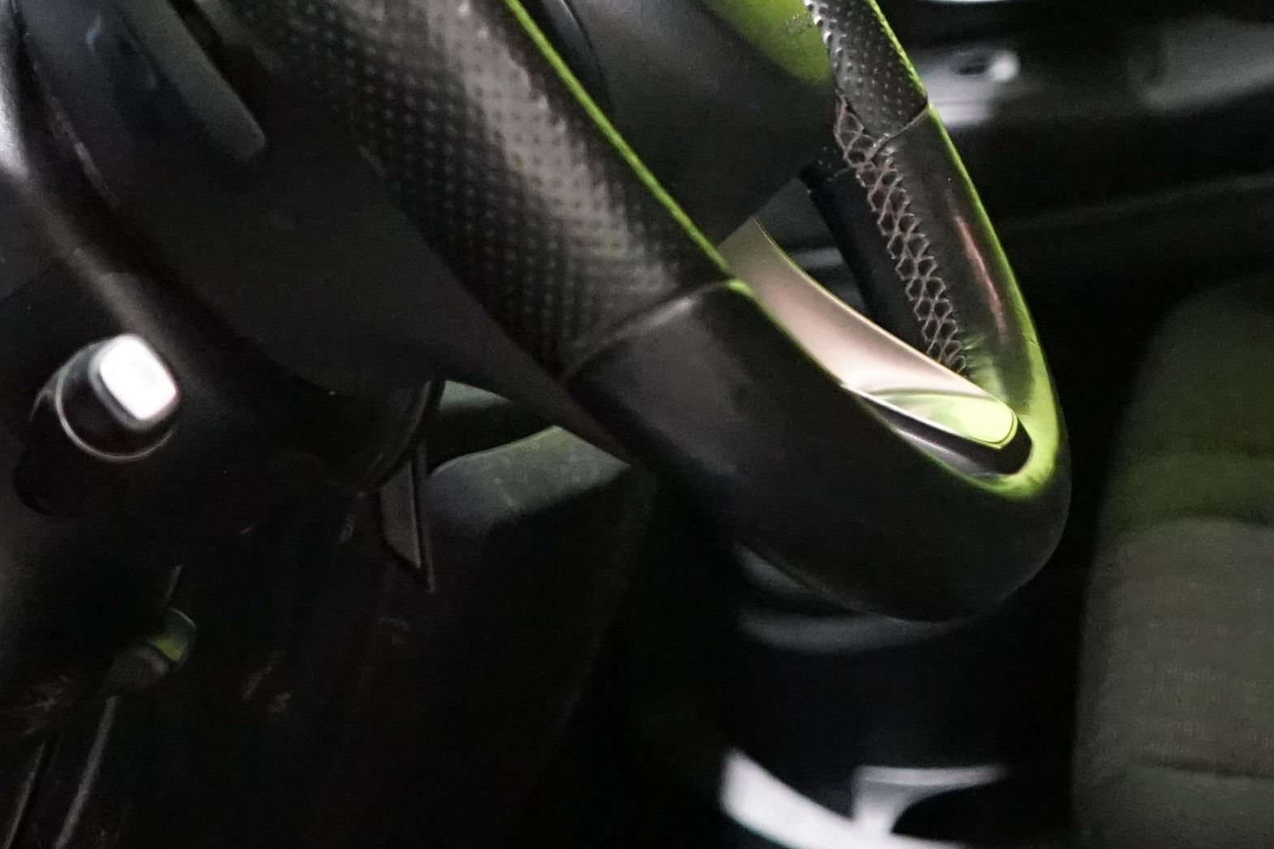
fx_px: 4069
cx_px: 1341
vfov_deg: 11.9
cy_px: 367
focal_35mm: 115
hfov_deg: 17.3
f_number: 3.5
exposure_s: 1/60
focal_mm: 30
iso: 6400
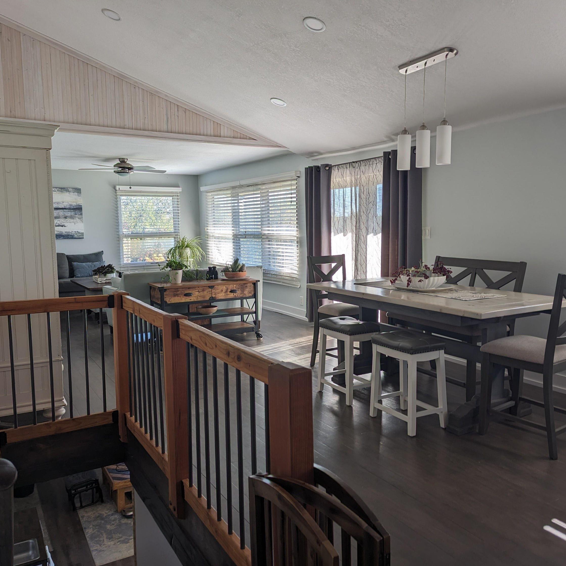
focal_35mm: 29
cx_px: 306
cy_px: 284
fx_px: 536
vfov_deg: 55.6
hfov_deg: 55.6
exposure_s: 1/333
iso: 45
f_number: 1.85
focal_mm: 6.81
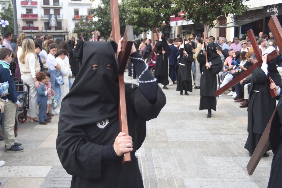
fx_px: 376
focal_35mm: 48
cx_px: 141
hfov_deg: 41.1
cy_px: 94
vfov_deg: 28.1
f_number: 5.6
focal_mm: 48
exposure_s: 1/320
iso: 250
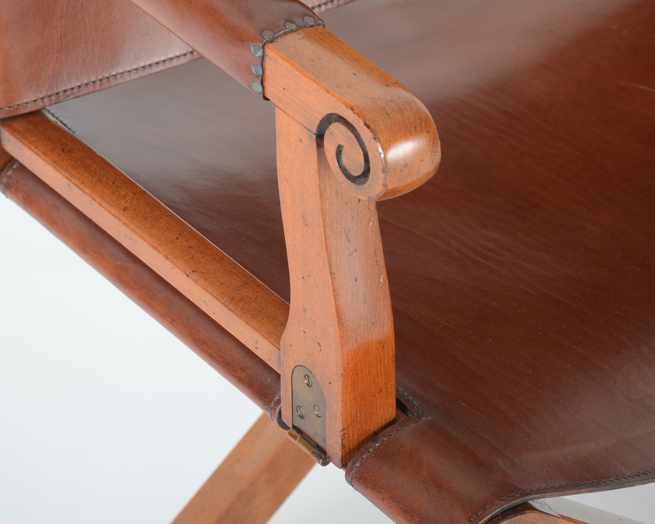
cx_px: 328
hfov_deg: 10.8
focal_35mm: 179
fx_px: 3461
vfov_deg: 8.7
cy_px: 262
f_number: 10
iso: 125
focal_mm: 105
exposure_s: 1/160
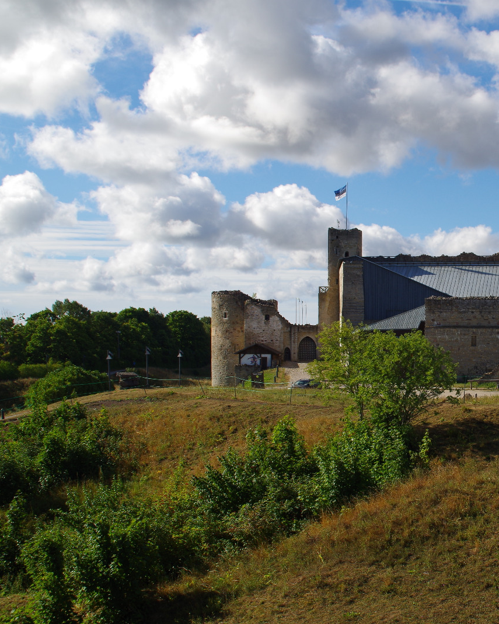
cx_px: 440
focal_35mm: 60
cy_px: 309
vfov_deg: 31.5
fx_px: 1108
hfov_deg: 24.7
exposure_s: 1/160
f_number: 11
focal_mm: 28
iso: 100
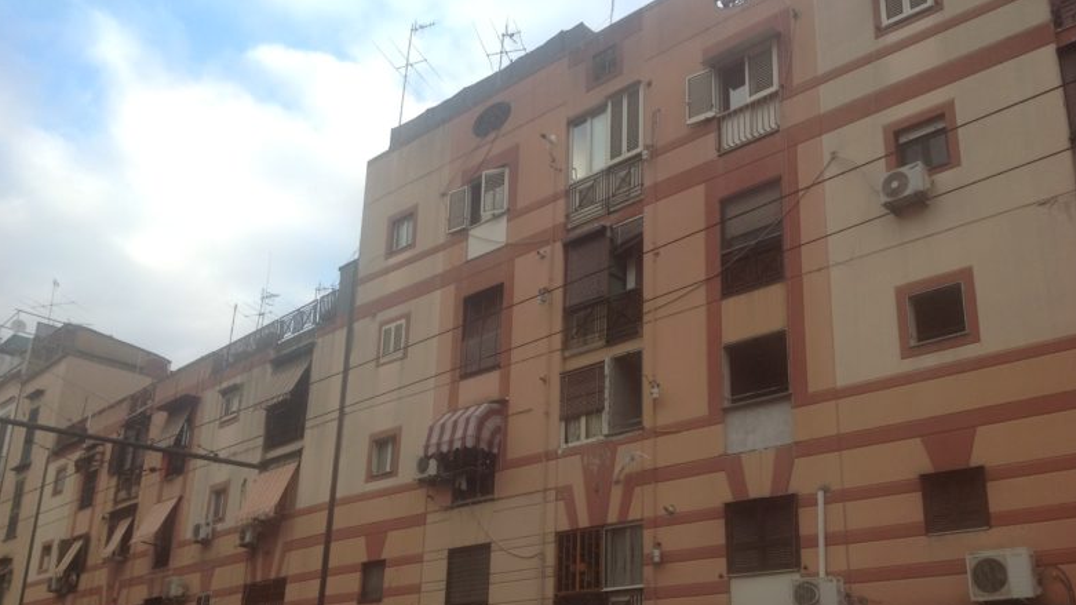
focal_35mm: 39
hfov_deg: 51.6
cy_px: 408
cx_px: 537
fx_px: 1113
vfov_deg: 30.2
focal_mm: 4.28
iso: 50
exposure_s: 1/240
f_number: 2.4
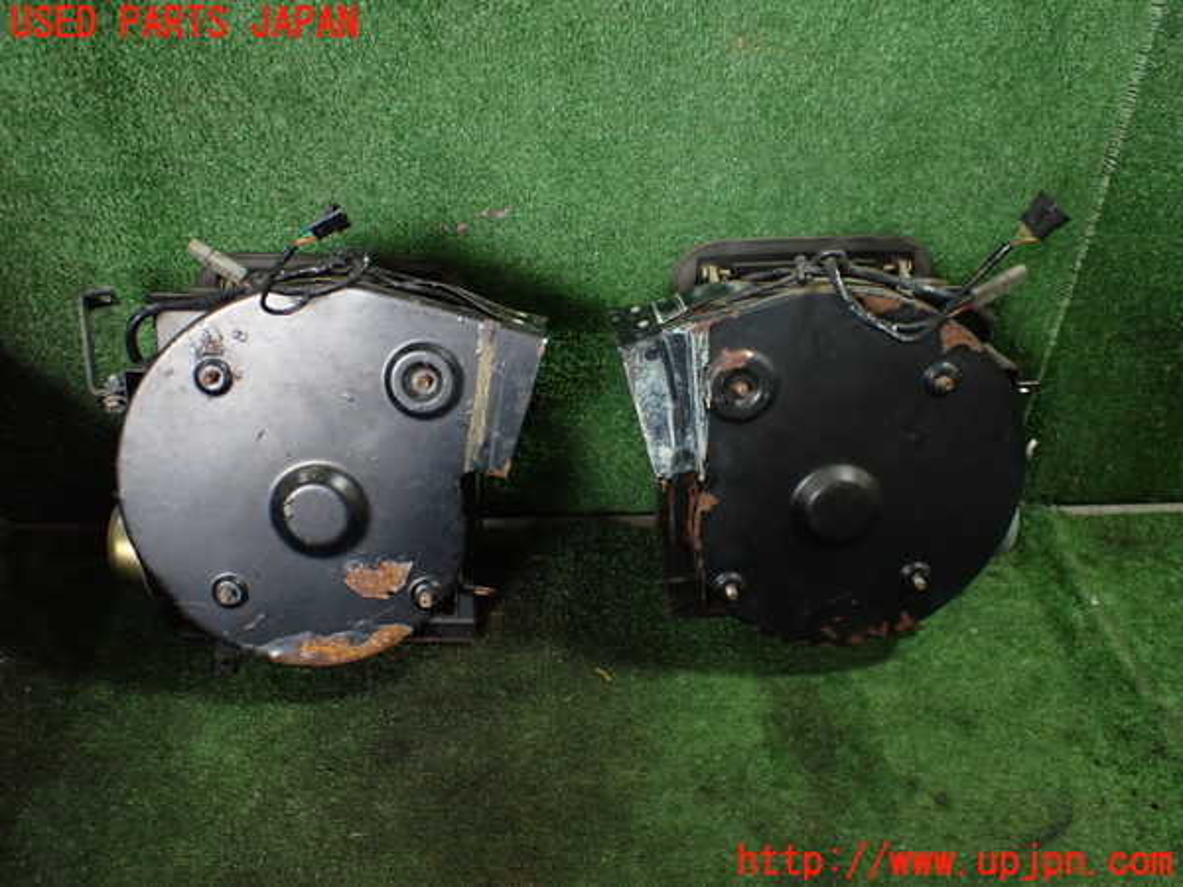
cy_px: 444
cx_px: 592
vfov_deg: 46.8
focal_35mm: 30
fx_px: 1025
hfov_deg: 60.0
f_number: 2.3
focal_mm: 5.4
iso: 500
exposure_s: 1/125
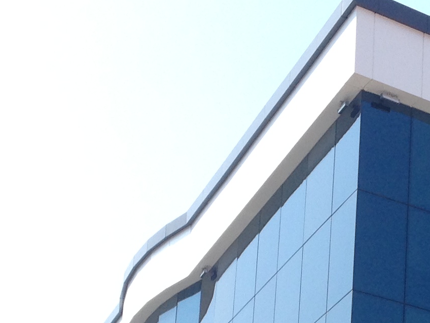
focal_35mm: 127
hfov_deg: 15.2
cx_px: 435
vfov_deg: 11.3
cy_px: 456
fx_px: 1578
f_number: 2.4
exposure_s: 1/786
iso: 50
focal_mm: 4.12
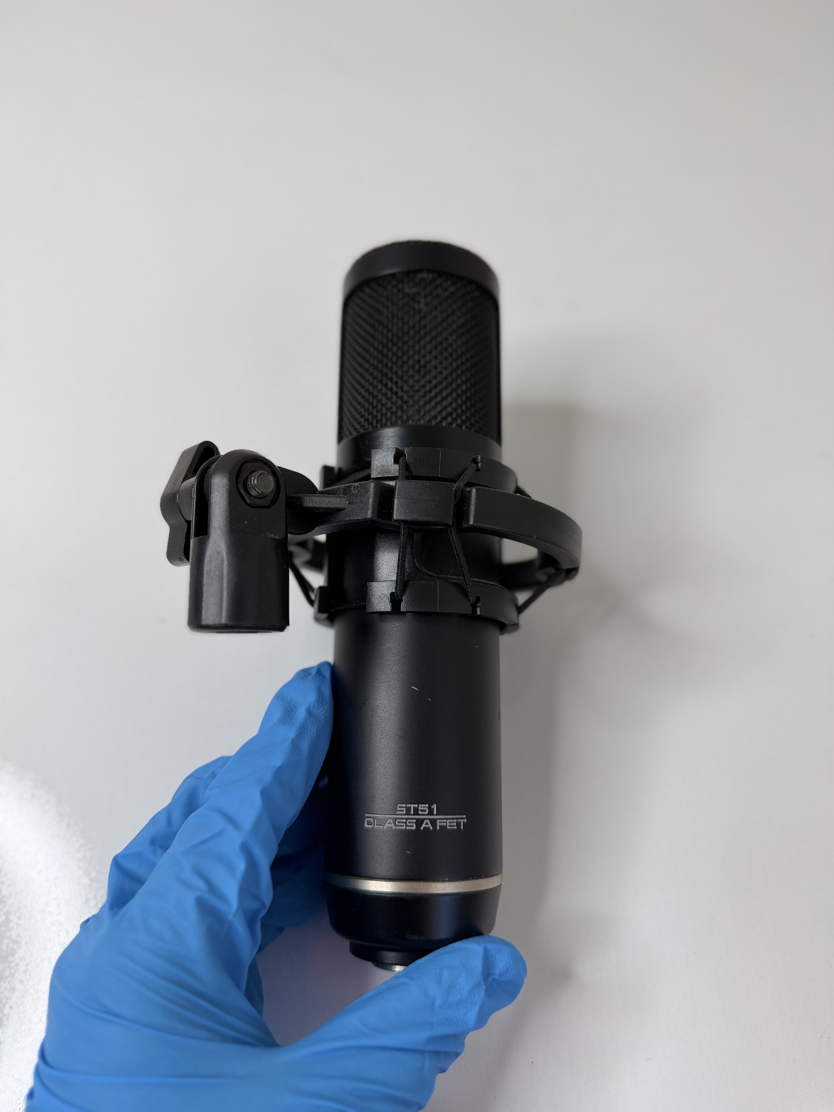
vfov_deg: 71.6
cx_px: 417
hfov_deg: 56.8
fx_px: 771
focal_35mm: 24
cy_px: 556
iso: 64
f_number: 1.78
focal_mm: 6.76
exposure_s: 1/170
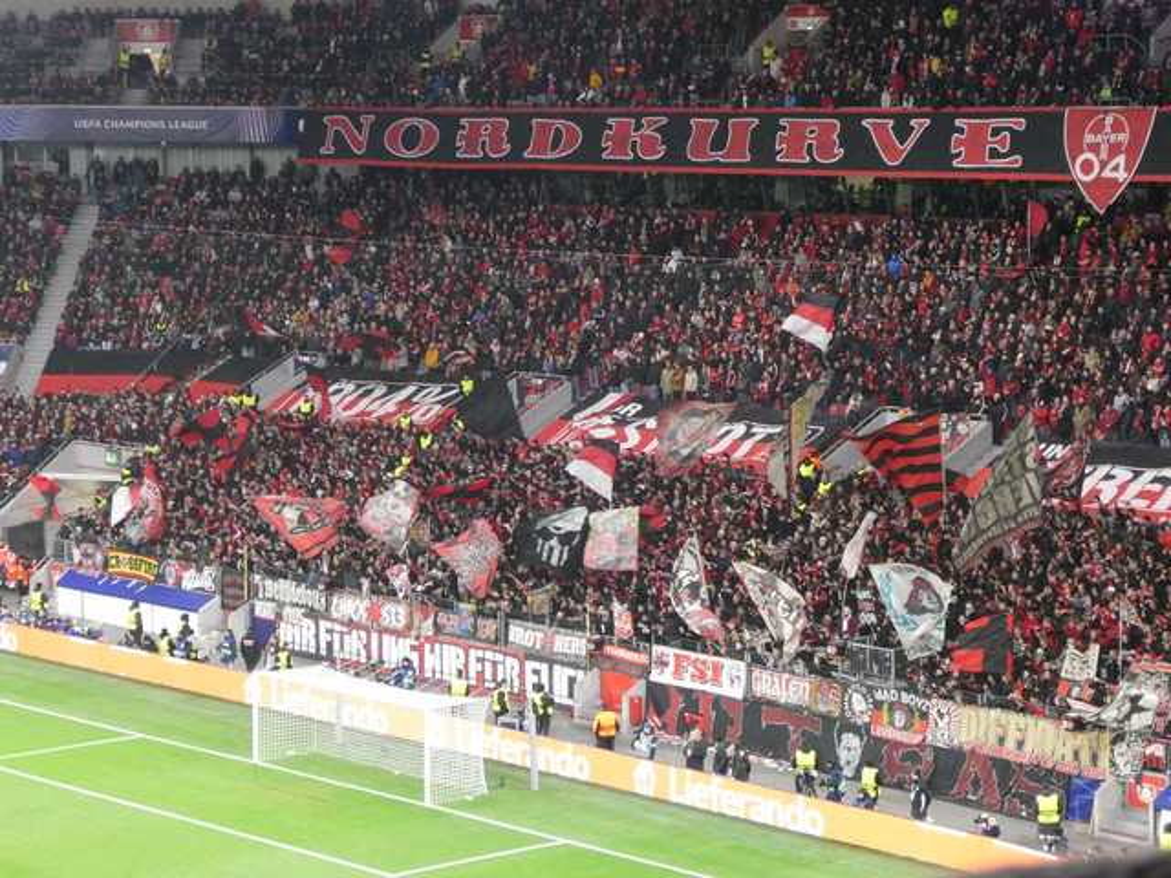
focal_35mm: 90
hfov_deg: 21.8
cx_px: 586
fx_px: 3045
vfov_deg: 16.4
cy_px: 439
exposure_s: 1/80
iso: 1000
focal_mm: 16.1
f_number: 4.9
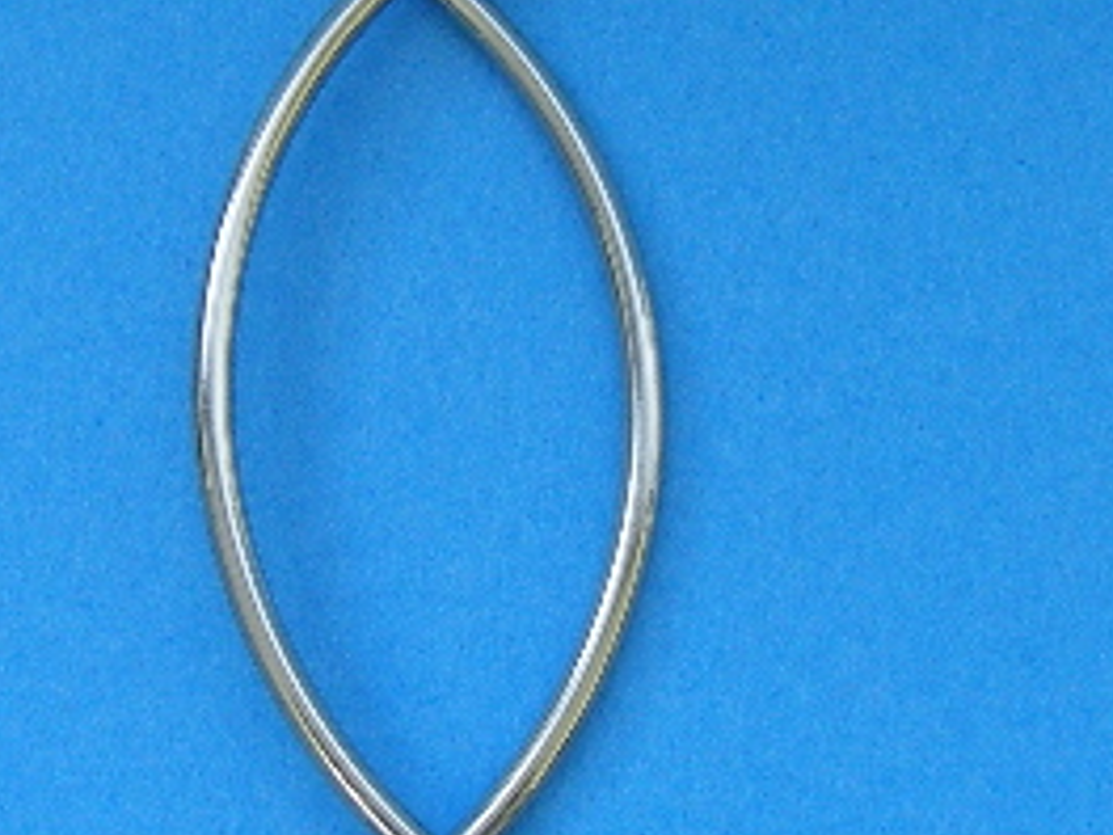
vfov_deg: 16.1
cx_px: 417
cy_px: 413
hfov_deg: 21.3
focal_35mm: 92
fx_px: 2958
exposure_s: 1/30
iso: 160
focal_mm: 6.3
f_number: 3.3
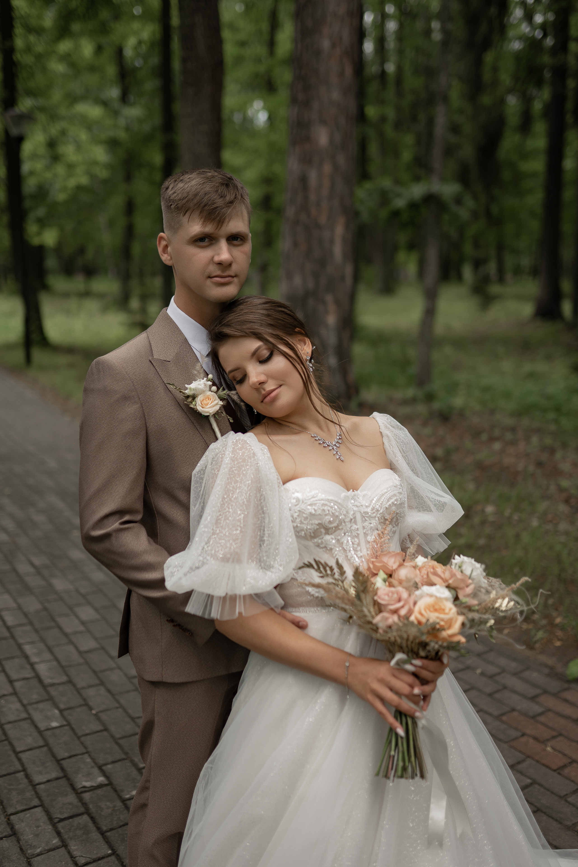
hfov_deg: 37.9
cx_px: 289
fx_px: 843
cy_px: 434
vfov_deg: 54.4
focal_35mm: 35
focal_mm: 35
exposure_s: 1/640
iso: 80
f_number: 1.4
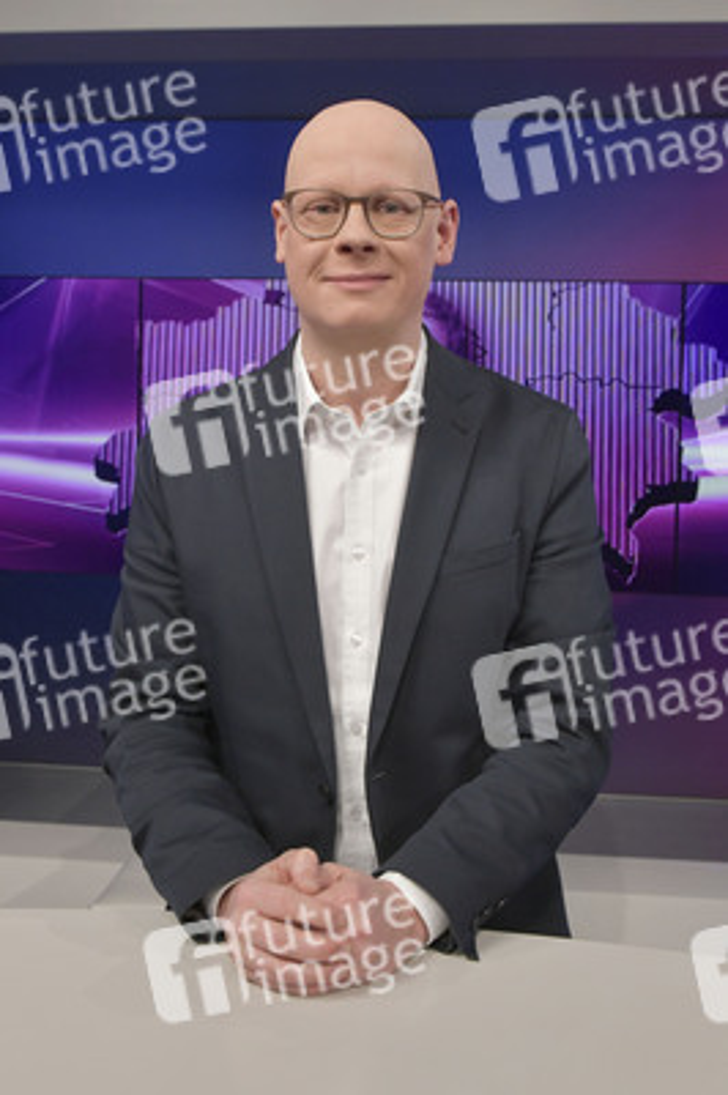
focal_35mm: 29
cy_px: 548
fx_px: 881
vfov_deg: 63.7
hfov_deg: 44.9
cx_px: 364
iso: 2500
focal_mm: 29
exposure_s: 1/200
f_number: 6.3
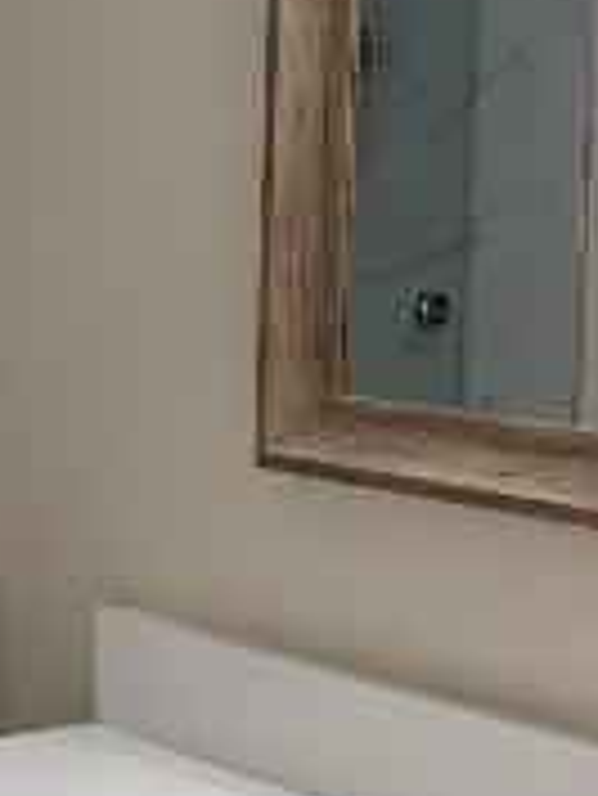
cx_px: -292
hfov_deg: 13.4
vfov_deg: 18.9
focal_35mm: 104
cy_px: 360
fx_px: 2393
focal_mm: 6.76
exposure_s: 1/240
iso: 160
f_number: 1.78
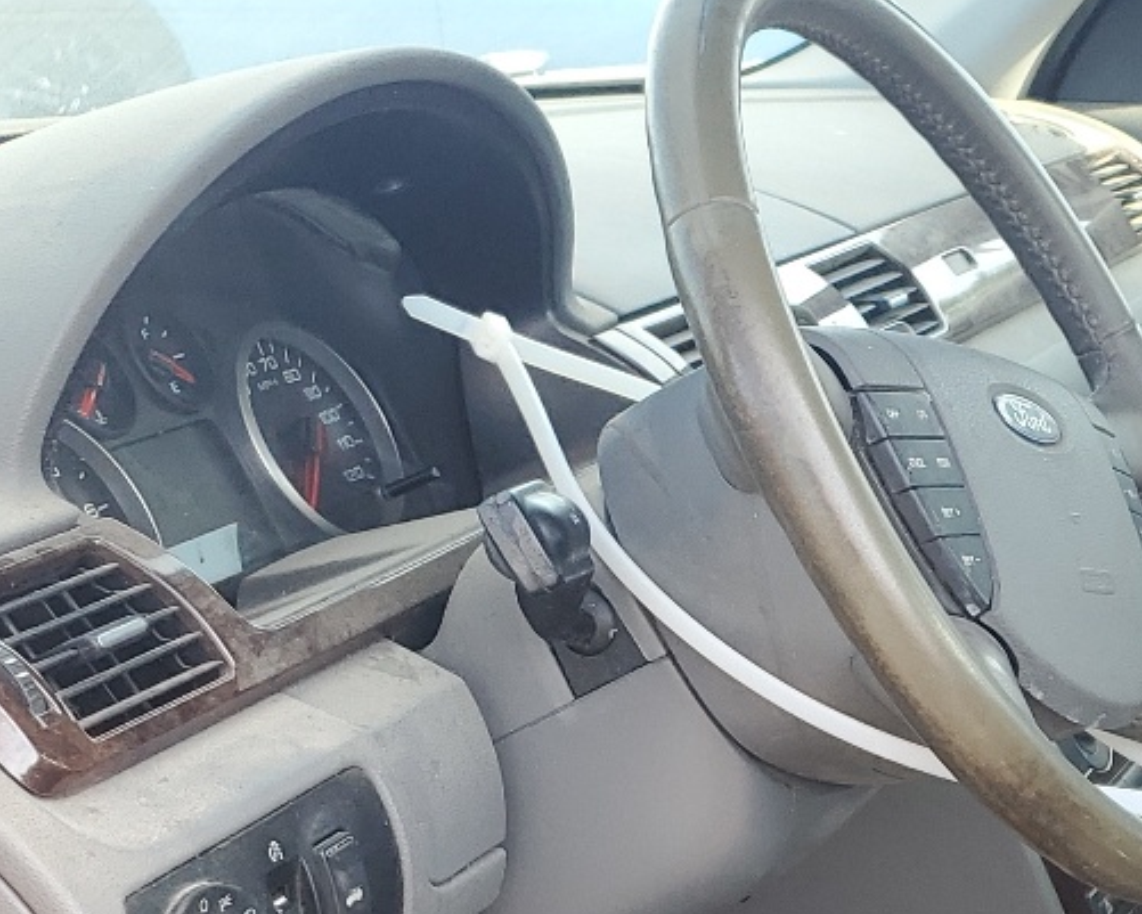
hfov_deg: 21.2
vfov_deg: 17.6
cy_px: 1238
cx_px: 1509
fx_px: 2738
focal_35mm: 81
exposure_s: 1/175
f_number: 1.5
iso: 50
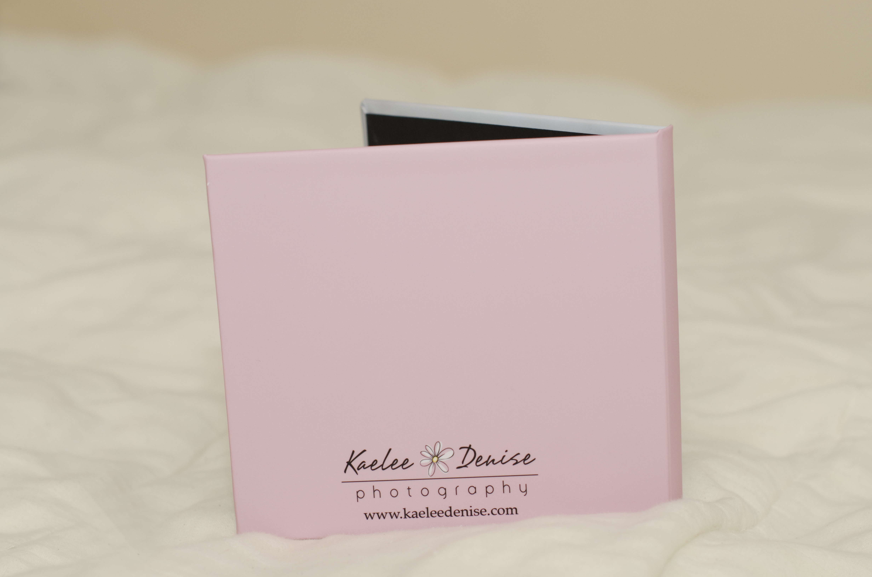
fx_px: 1813
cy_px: 288
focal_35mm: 75
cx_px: 436
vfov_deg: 18.1
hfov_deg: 27.0
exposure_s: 1/60
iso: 250
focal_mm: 50
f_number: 4.5
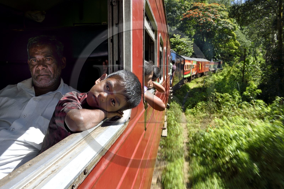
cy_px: 94
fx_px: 221
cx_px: 142
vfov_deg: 46.4
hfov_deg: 65.5
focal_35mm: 28
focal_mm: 28
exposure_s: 1/60
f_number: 16
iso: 200
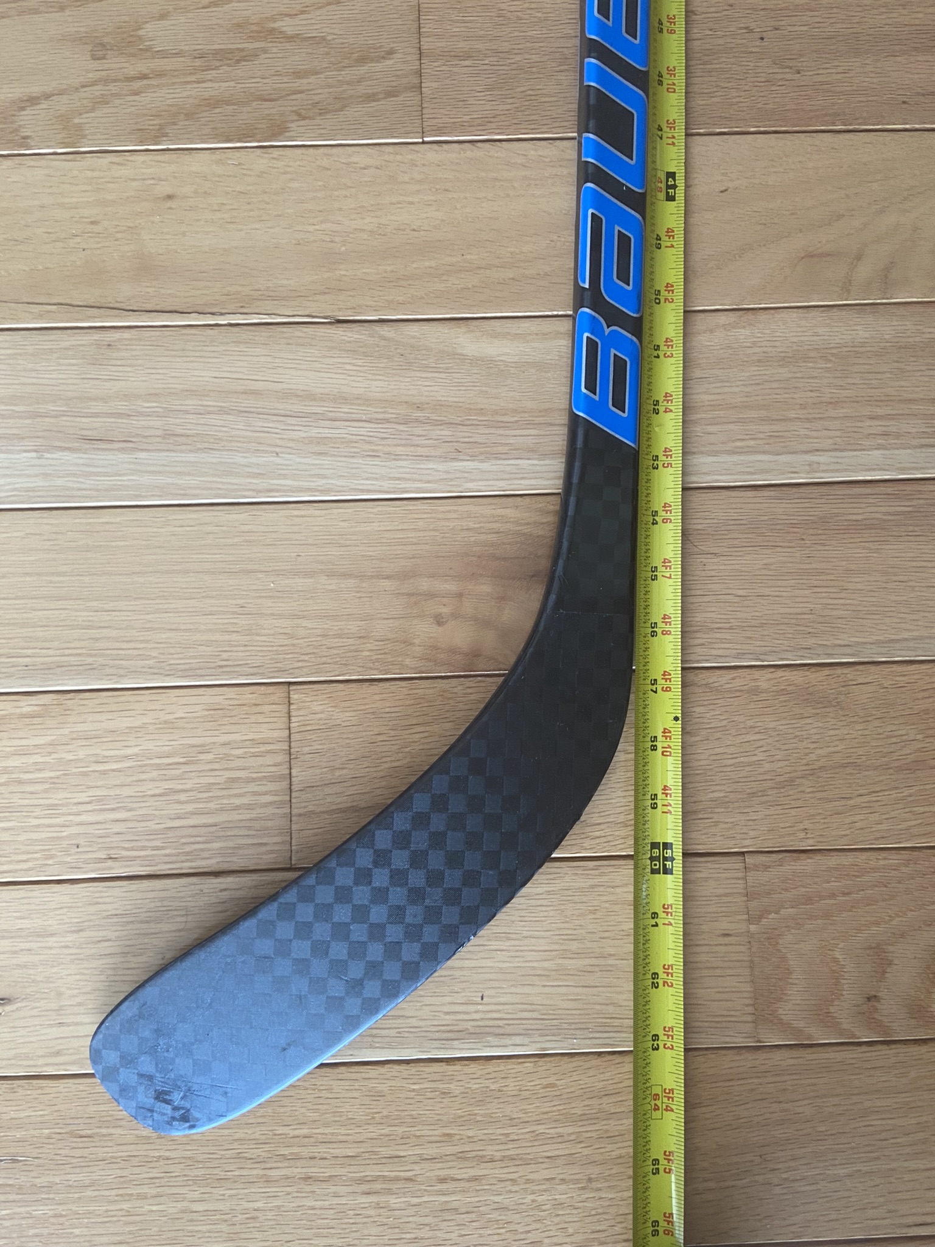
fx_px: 936
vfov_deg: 67.3
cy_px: 624
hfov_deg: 53.1
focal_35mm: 26
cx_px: 468
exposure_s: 1/72
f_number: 1.8
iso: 125
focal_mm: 4.25
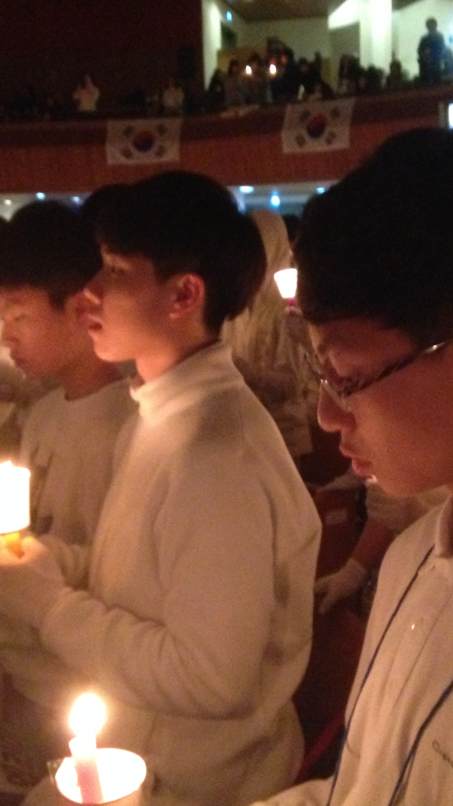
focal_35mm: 54
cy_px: 399
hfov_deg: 22.2
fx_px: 1153
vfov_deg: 38.5
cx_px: 269
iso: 800
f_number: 2.4
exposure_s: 1/15
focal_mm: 4.12
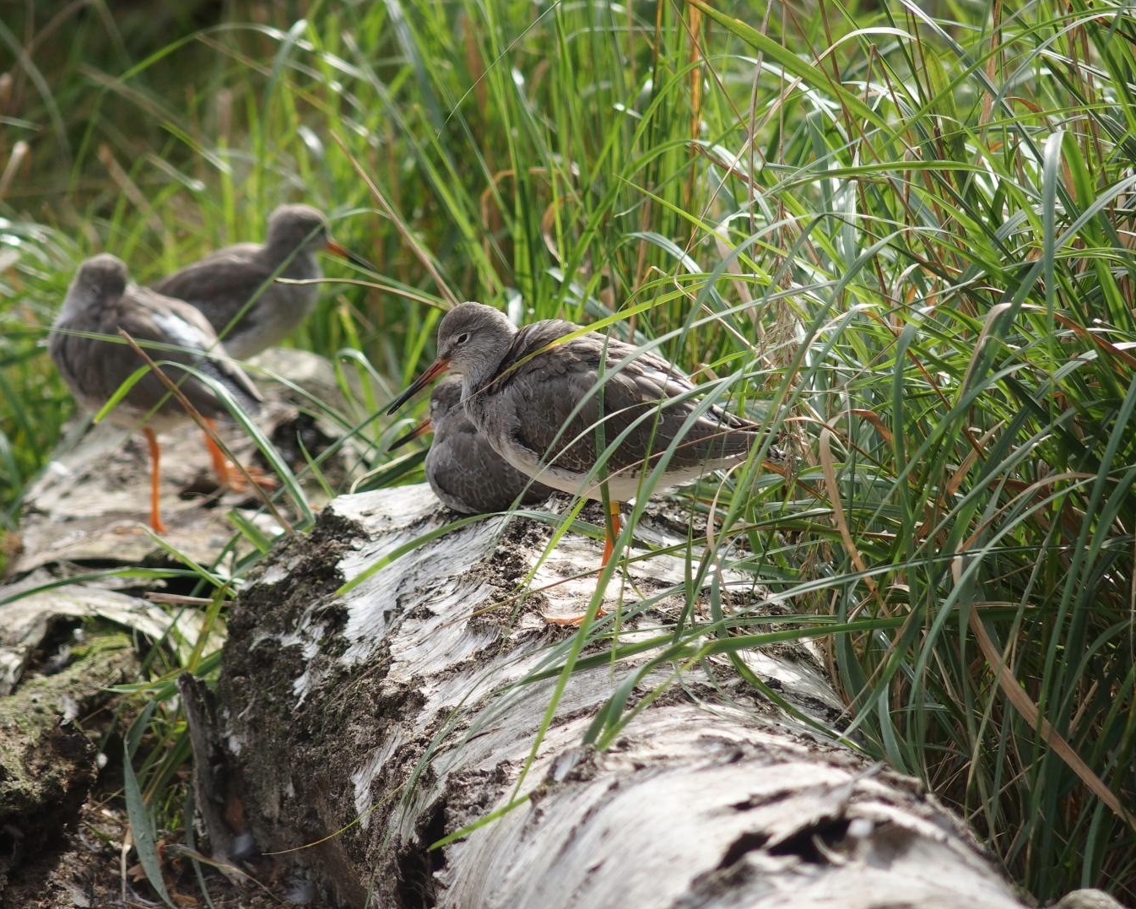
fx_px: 9482
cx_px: 576
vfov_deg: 5.5
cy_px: 454
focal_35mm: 282
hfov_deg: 6.9
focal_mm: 56.7
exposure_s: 1/500
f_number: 2.8
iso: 100
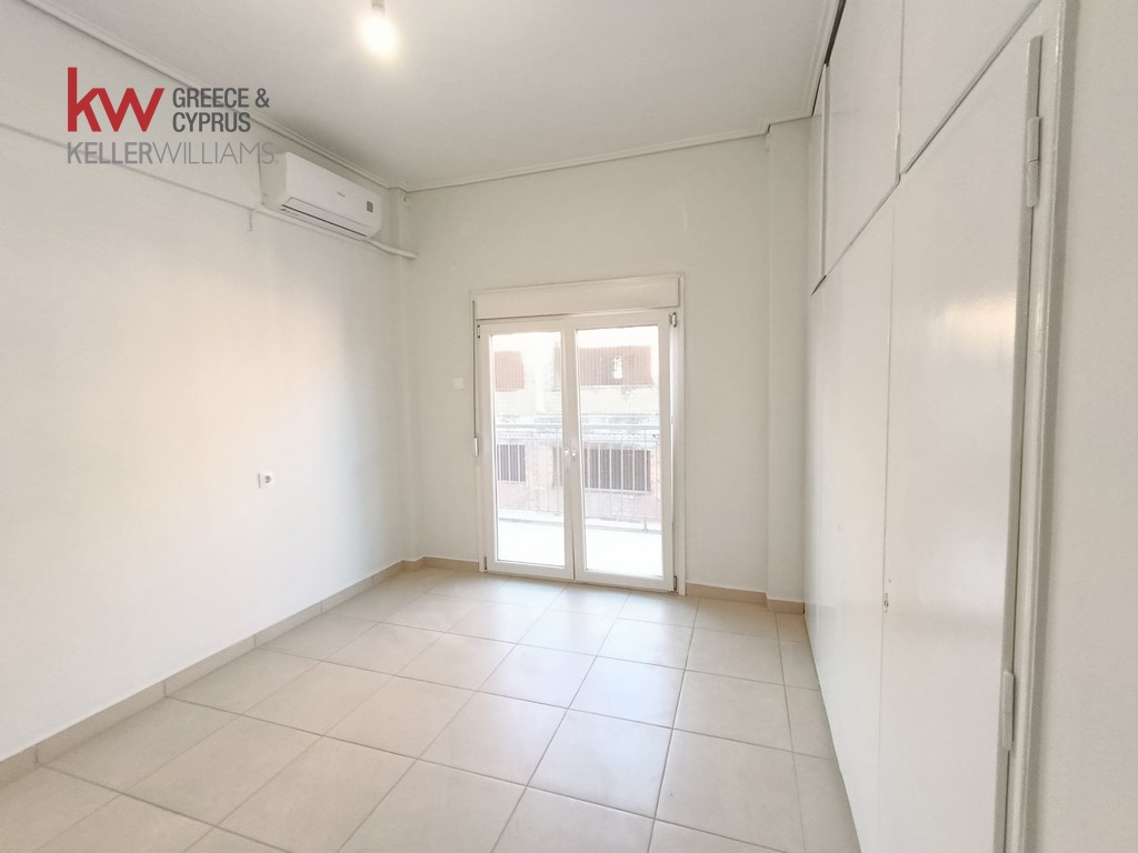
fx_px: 493
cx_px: 569
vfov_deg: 81.7
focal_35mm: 15
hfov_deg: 98.2
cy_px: 426
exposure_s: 1/50
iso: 396
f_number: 2.2
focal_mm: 1.65
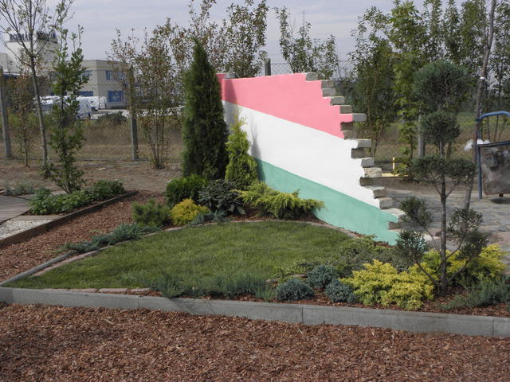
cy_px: 191
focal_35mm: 42
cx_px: 255
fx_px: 619
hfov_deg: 44.8
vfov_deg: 34.3
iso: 64
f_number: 5.6
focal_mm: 7.59
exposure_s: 1/320
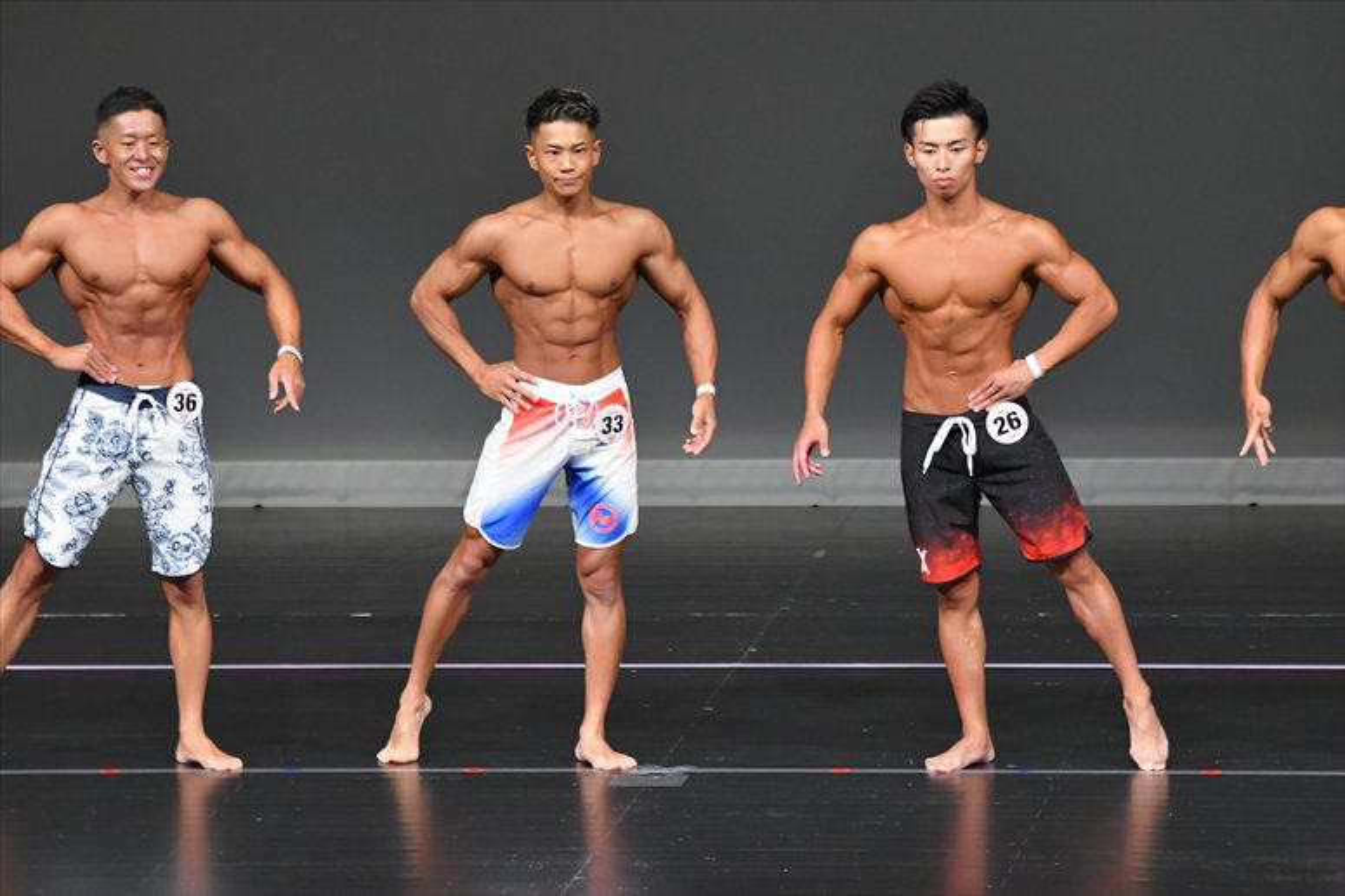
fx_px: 11763
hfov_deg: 6.5
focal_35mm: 315
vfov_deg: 4.4
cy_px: 448
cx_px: 672
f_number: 5.6
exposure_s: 1/400
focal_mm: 210
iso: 4000
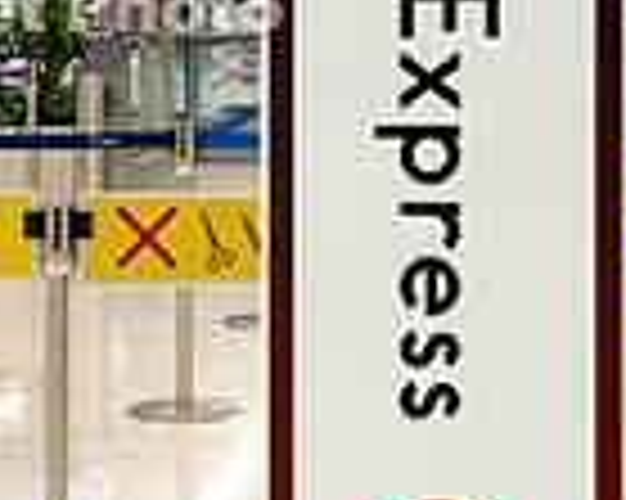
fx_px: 2814
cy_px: -5
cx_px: 86
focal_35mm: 152
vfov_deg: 10.1
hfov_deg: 12.6
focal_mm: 18
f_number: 5.6
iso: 400
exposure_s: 1/60
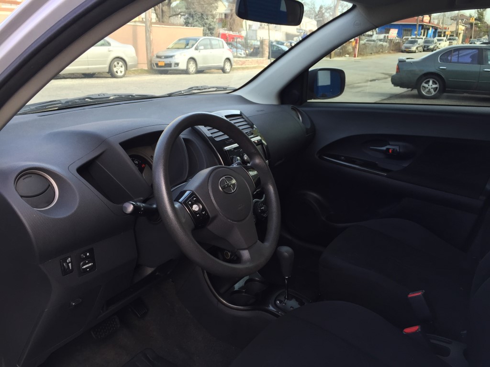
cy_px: 184
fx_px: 411
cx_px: 245
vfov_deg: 48.2
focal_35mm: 29
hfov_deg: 61.7
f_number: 2.2
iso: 40
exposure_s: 1/120
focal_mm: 4.15
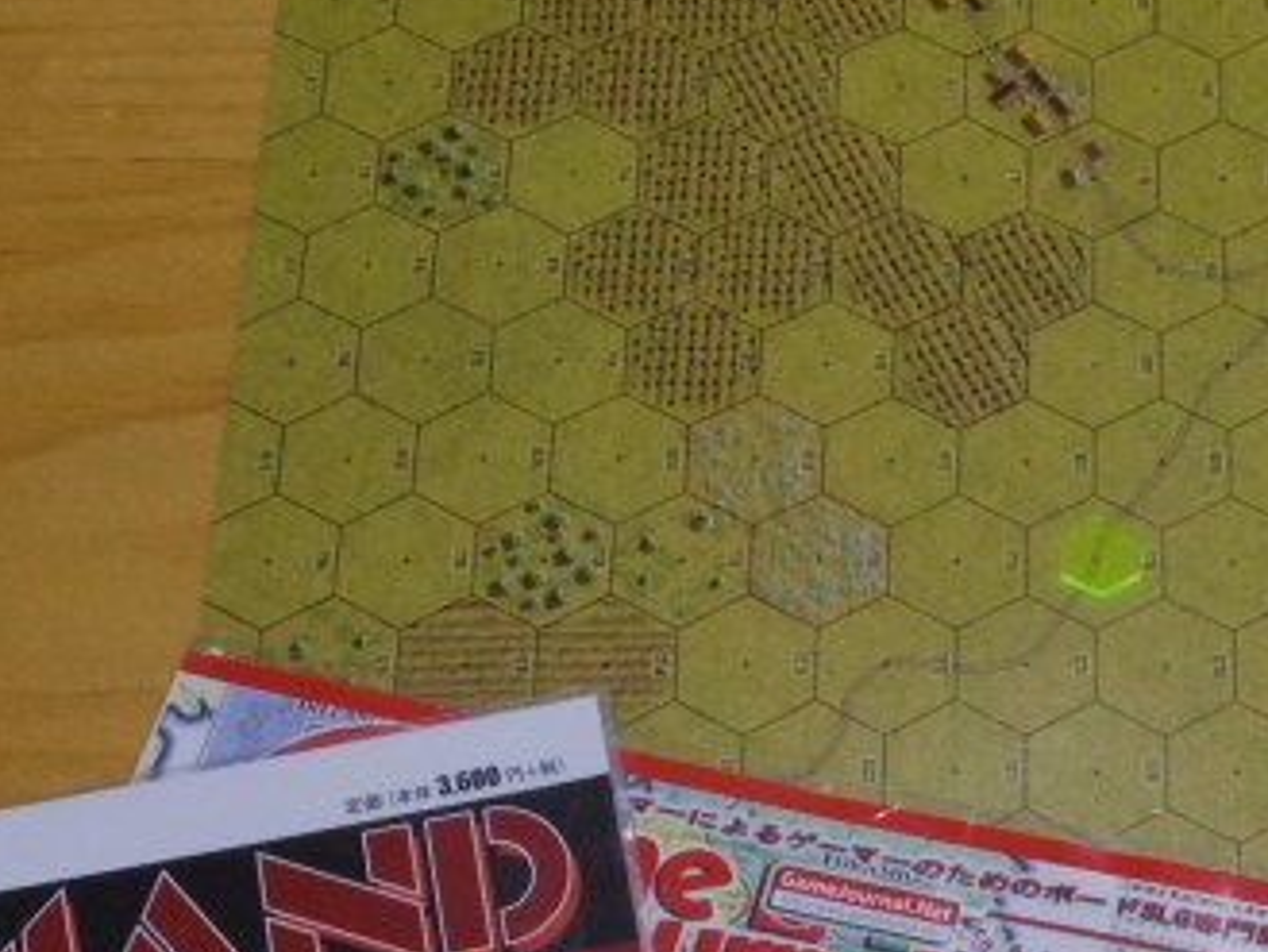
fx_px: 3921
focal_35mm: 107
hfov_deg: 18.0
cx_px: 1241
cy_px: 713
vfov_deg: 13.8
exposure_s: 1/25
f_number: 8
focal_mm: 10.2
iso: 800
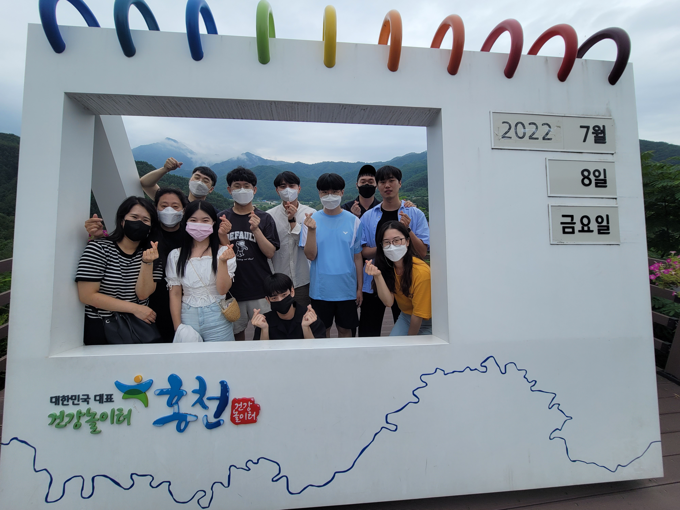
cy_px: 255
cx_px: 340
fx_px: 255
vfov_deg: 89.9
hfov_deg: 106.2
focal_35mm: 13
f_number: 2.2
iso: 64
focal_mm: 2.2
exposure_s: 1/1529
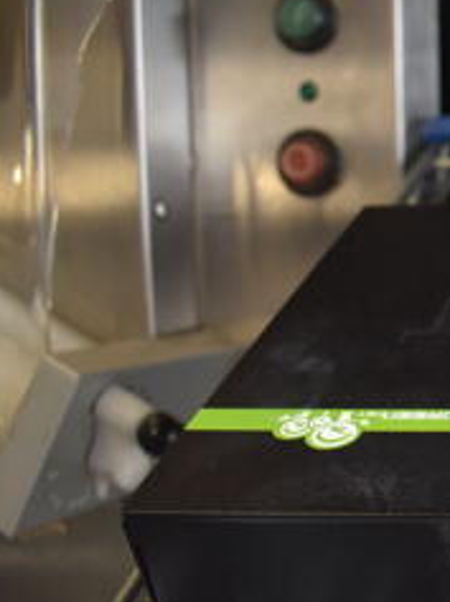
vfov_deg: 28.9
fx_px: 1164
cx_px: 773
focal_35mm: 67
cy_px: 363
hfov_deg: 18.1
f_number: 5.6
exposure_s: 1/60
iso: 800
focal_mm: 18
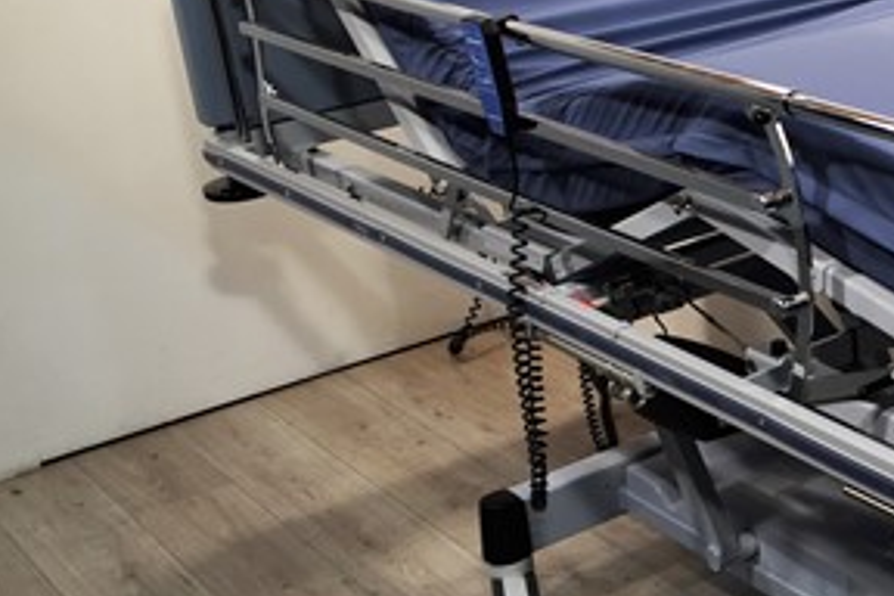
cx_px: 928
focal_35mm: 67
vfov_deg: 20.3
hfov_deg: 28.0
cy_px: 351
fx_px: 1664
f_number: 2.2
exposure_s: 1/50
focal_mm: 4.15
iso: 32
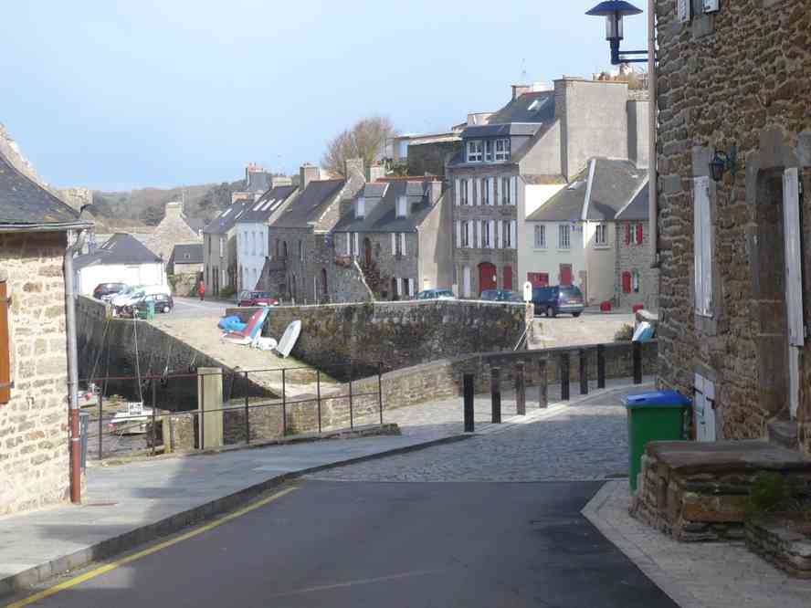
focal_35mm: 90
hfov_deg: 21.8
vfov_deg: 16.4
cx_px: 406
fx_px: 2109
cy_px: 304
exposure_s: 1/500
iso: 100
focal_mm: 9.9
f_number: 3.7
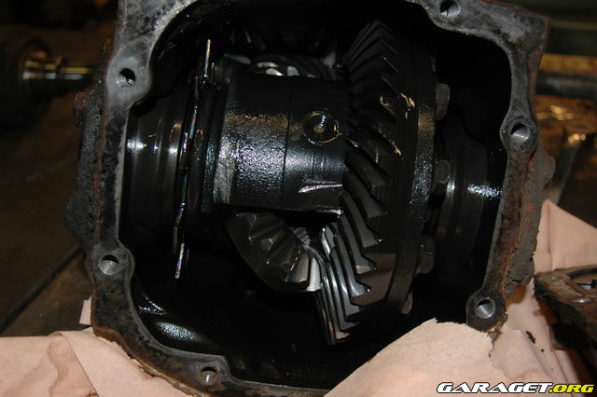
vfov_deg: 31.9
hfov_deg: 46.4
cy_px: 198
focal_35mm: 42
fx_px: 696
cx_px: 298
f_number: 3.5
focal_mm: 28
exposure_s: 1/60
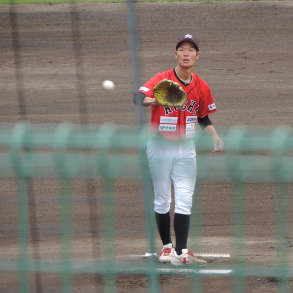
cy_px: 146
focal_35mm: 651
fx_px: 6234
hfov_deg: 2.7
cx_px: 190
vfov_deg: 2.7
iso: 140
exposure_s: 1/250
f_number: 4.9
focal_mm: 98.1
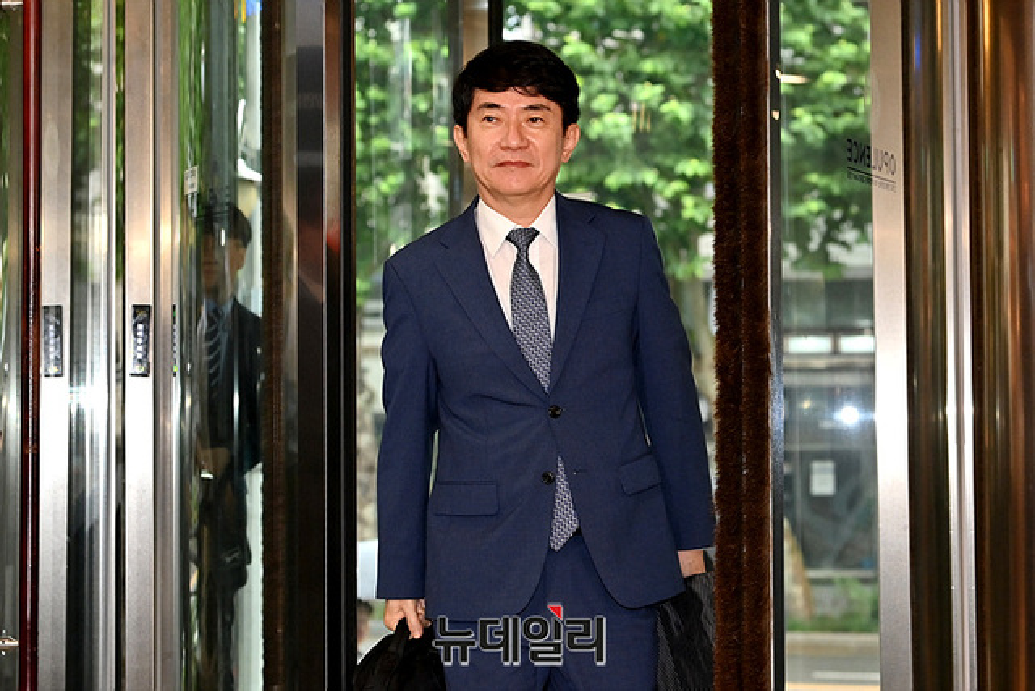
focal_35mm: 70
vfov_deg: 19.5
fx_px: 2013
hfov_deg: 28.8
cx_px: 518
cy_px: 346
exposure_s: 1/250
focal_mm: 70
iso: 1600
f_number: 4.5
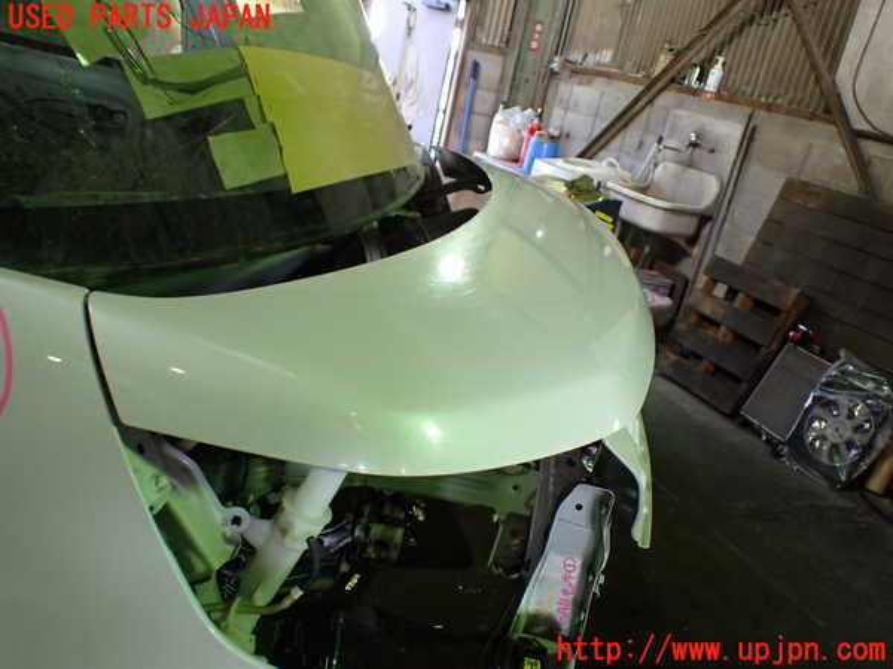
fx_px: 774
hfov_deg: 60.0
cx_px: 446
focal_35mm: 30
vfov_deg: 46.8
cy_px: 334
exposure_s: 1/125
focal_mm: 5.4
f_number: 2.3
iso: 400
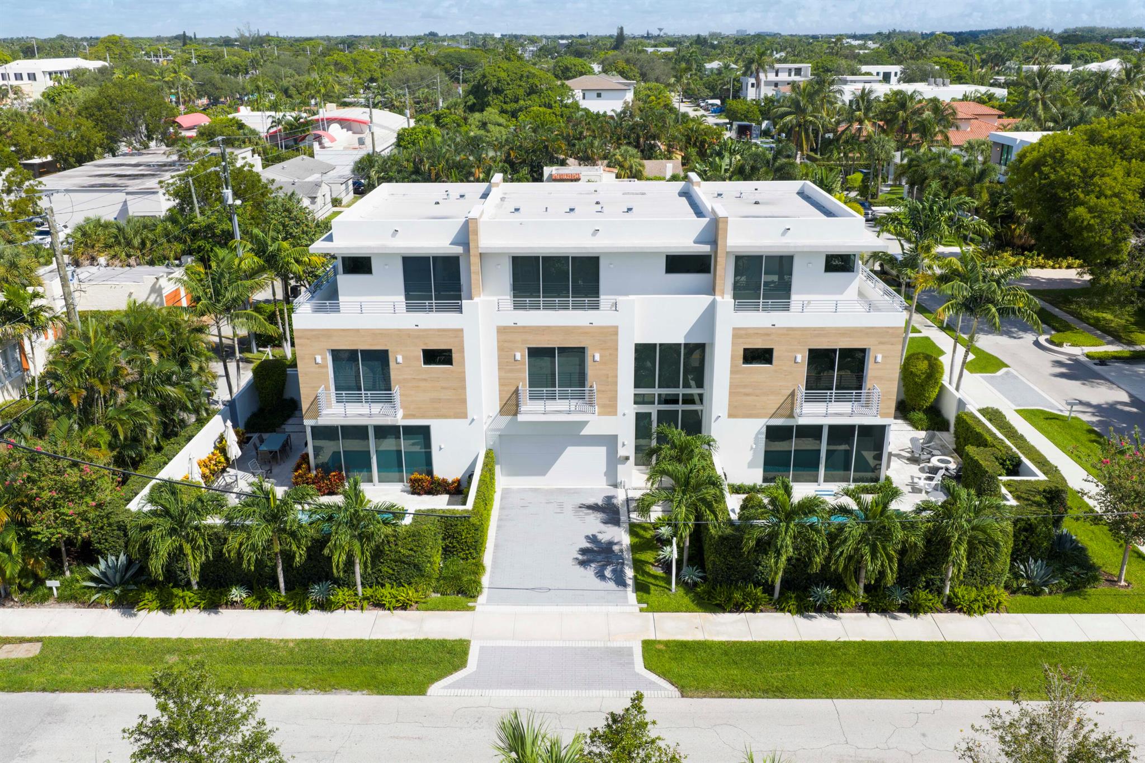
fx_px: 890
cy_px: 382
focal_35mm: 28
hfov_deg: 65.5
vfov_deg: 46.4
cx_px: 572
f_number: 5
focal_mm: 14.45
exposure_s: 1/320
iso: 100
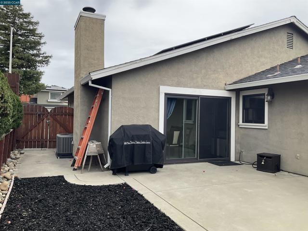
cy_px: 116
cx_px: 154
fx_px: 258
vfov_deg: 48.2
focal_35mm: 29
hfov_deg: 61.7
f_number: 1.8
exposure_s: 1/297
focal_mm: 3
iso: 16
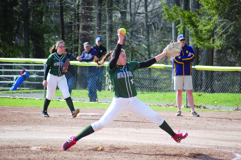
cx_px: 120
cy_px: 80
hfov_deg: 9.2
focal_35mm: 225
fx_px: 1505
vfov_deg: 6.1
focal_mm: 150
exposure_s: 1/800
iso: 400
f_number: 5.3
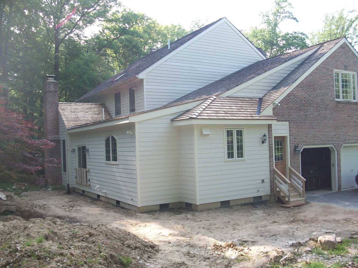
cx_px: 174
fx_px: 362
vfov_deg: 40.7
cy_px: 136
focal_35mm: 35
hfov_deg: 52.6
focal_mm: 5.7
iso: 64
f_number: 2.8
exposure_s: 1/165
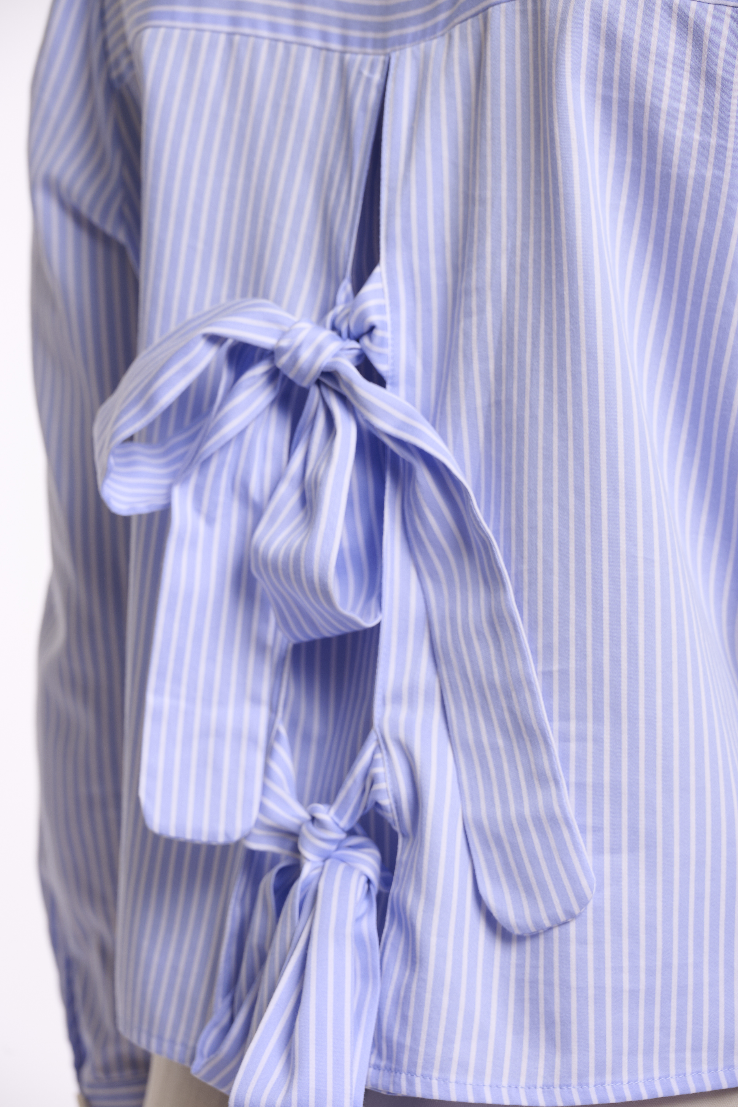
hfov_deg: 13.2
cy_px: 554
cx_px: 369
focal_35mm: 104
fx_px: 3198
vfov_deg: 19.6
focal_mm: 104
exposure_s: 1/160
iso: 125
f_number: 8
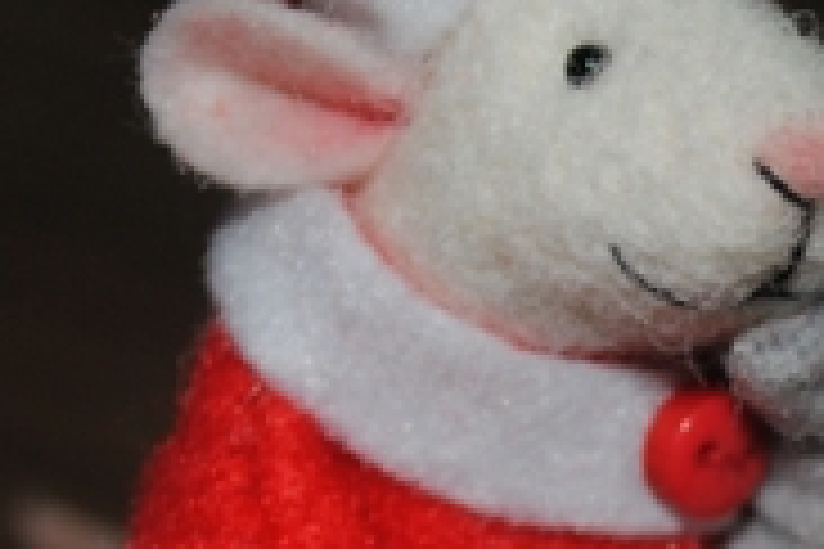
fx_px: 4206
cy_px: 558
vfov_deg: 7.4
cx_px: 1063
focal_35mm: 184
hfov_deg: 10.9
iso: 200
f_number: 5
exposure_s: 1/60
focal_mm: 35
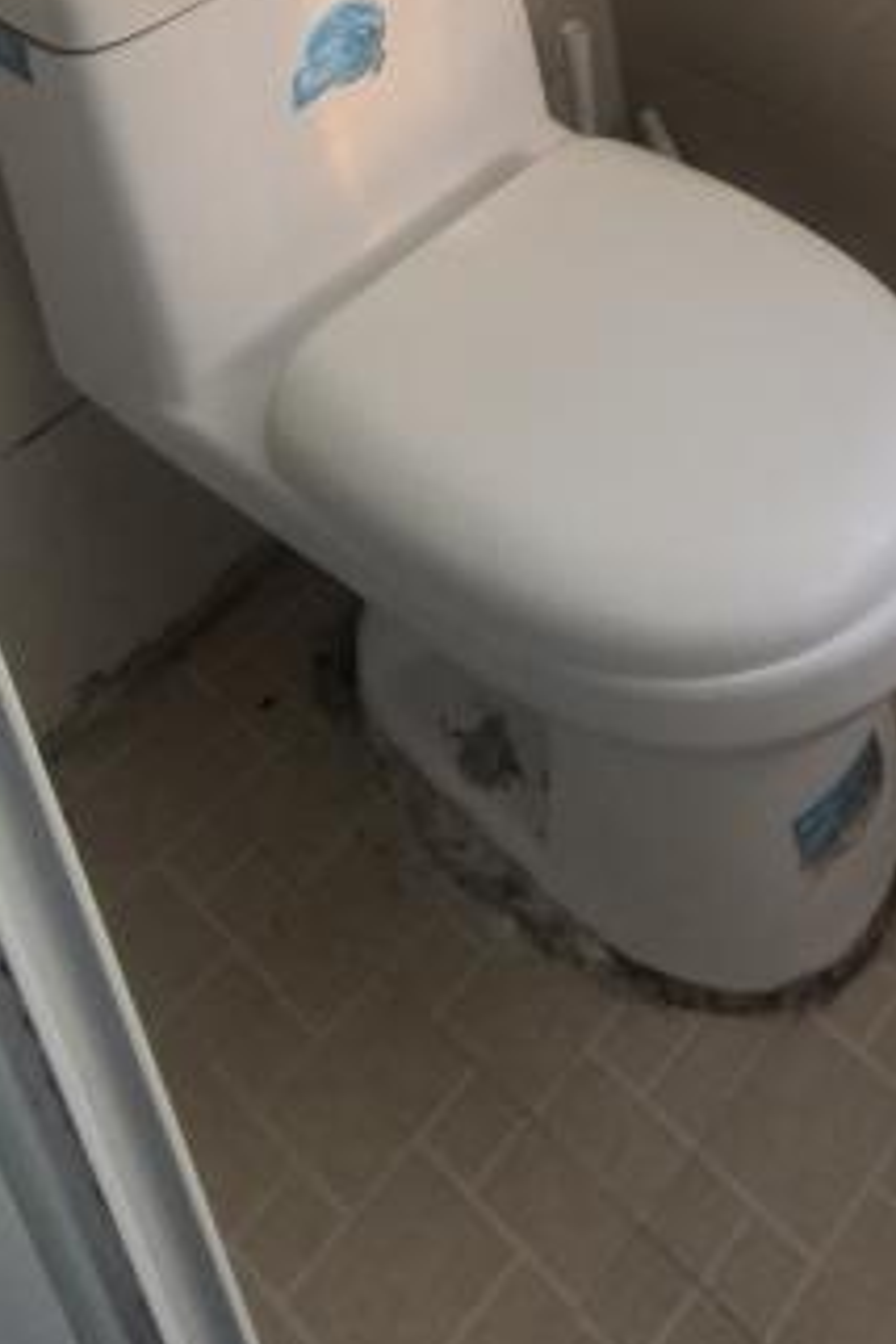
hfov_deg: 27.8
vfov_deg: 33.5
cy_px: -345
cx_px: 934
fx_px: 1680
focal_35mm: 45
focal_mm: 1.95
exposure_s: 1/100
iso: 50
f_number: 2.2
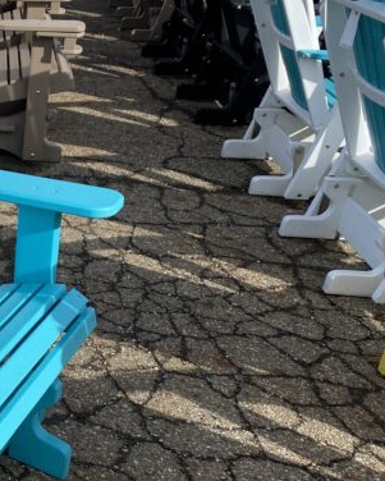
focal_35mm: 54
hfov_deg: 24.9
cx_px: -97
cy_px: 274
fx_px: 769
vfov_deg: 34.7
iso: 32
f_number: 1.8
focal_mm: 4.25
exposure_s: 1/2688
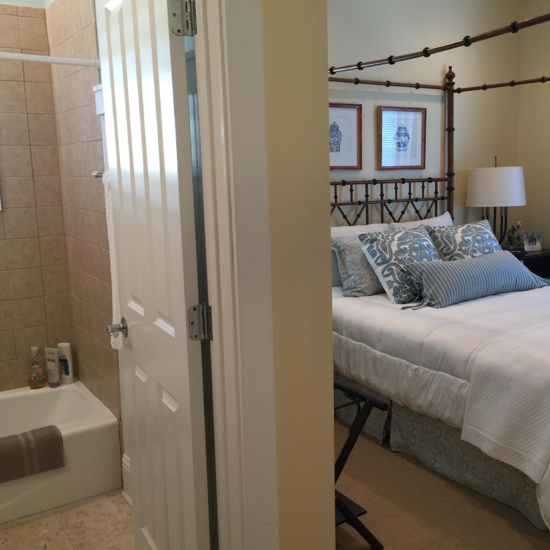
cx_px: 338
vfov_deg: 47.2
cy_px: 272
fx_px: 629
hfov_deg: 46.9
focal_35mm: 35
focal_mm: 4.15
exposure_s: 1/15
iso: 40
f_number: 2.2
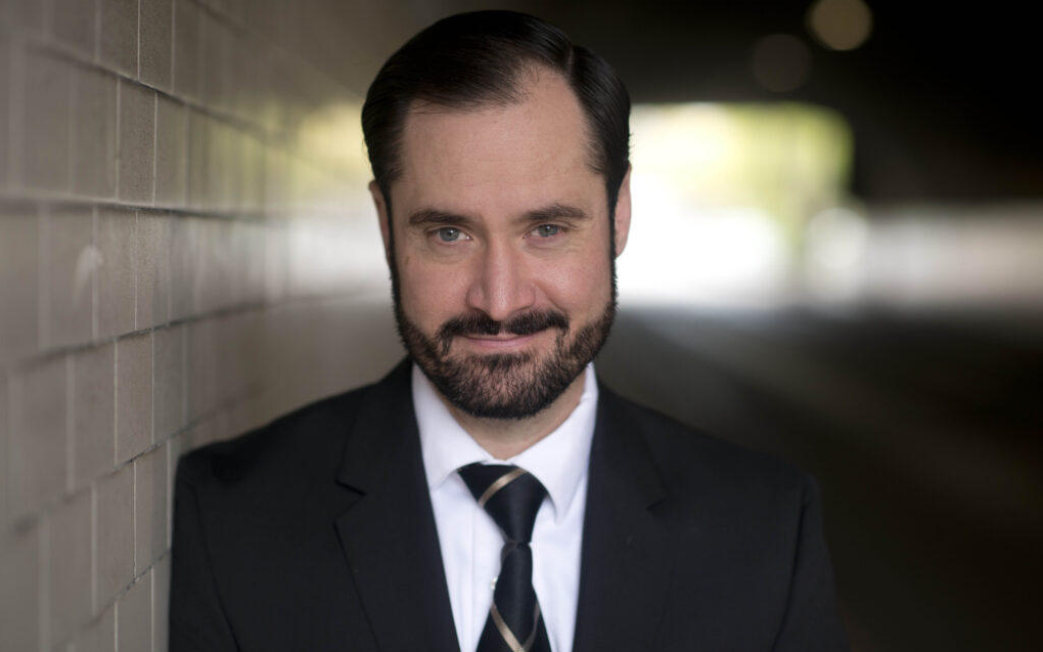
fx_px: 2472
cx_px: 523
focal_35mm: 87
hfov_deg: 23.8
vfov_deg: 15.0
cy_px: 334
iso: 400
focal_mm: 85
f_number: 2.2
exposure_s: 1/250
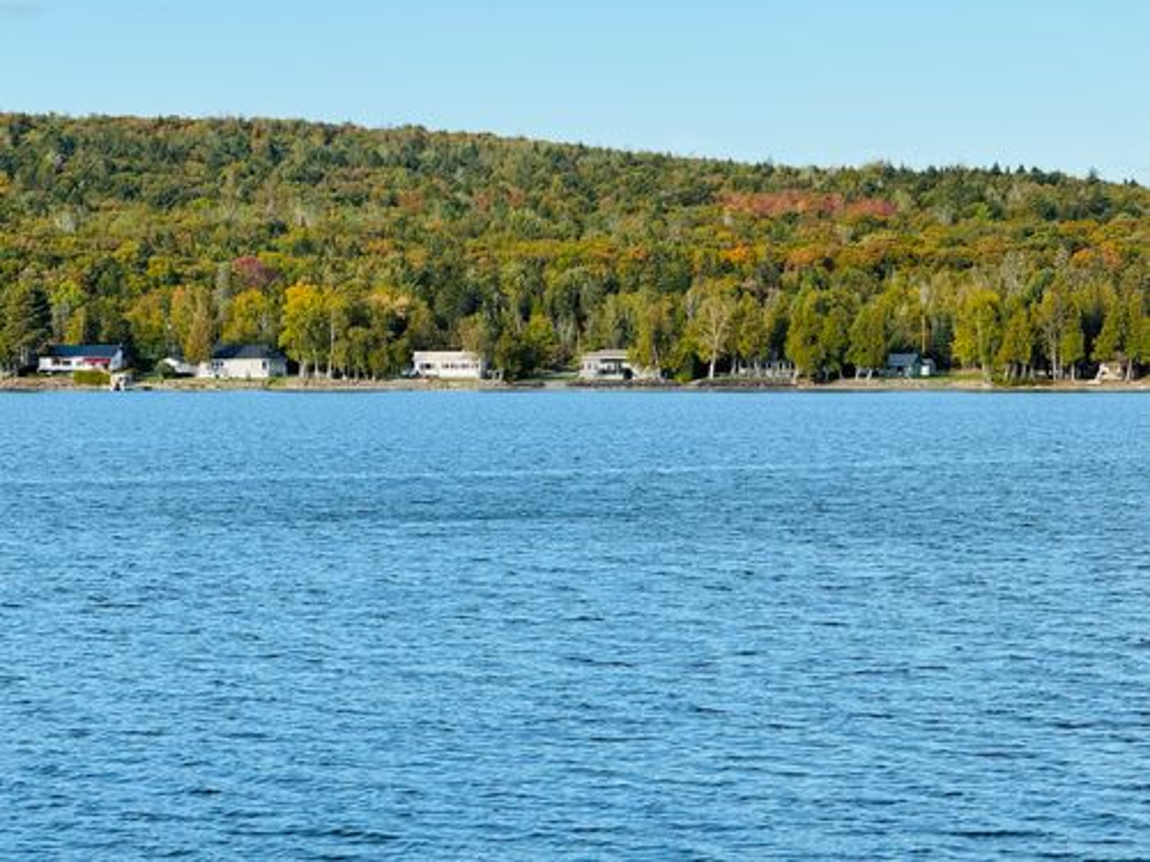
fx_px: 3987
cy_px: 431
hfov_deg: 16.4
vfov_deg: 12.3
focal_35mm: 120
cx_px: 575
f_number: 2.8
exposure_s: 1/707
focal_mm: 15.66
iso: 50
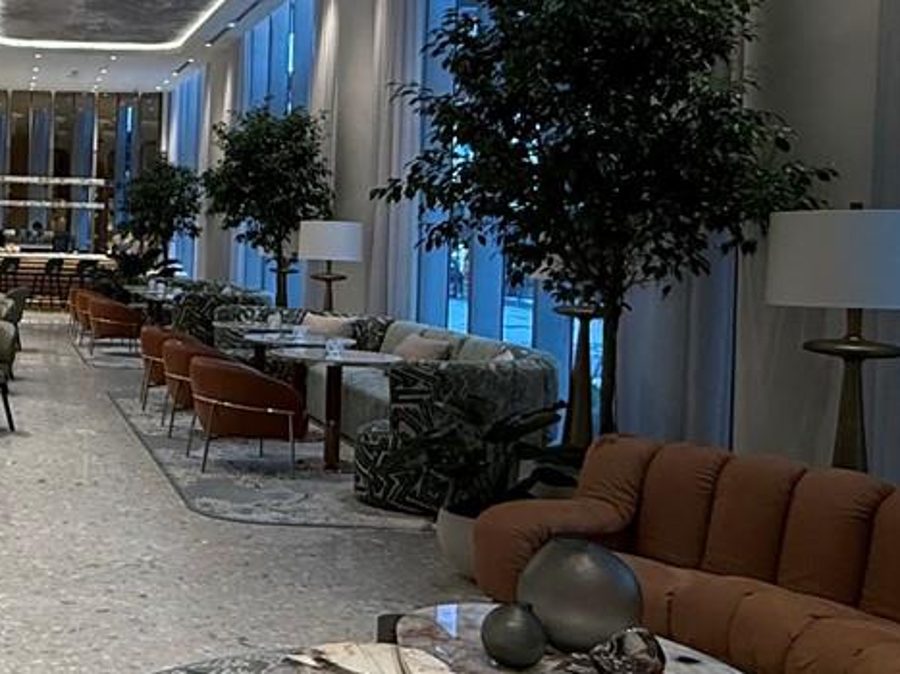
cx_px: -13
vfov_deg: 30.1
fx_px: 1248
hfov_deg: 35.6
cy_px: 231
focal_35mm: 48
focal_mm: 2.22
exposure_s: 1/120
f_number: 2.2
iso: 250
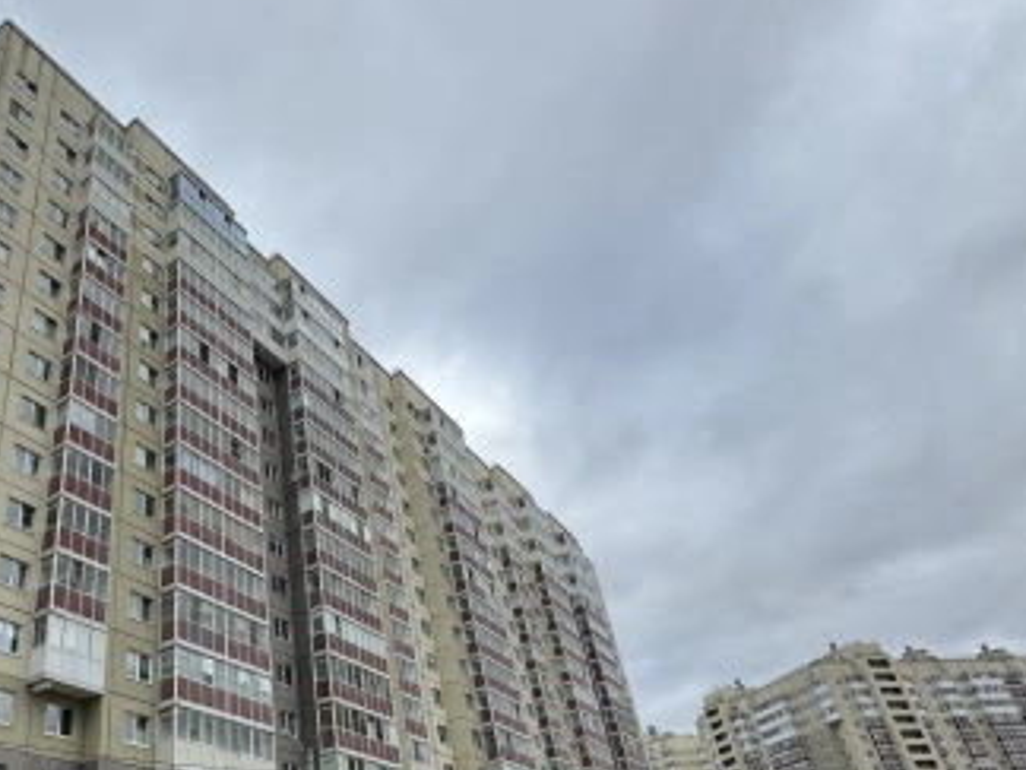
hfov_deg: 61.8
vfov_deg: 50.4
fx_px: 800
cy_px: 513
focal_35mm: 27
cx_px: 263
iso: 40
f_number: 2.2
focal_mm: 2.22
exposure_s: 1/669
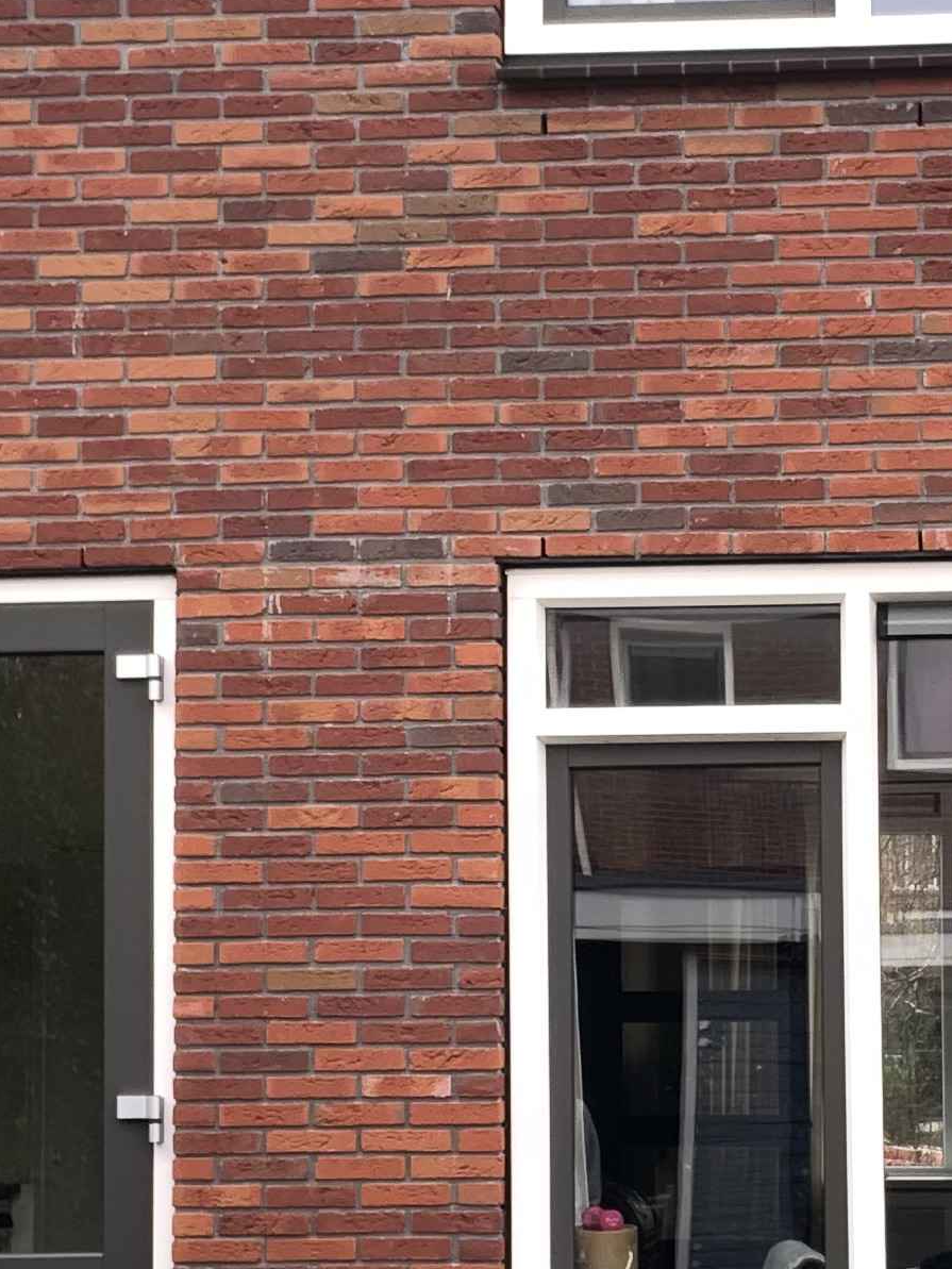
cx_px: 753
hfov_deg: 15.0
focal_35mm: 98
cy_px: 792
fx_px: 3593
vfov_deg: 20.0
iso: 40
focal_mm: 3
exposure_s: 1/122
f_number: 1.8
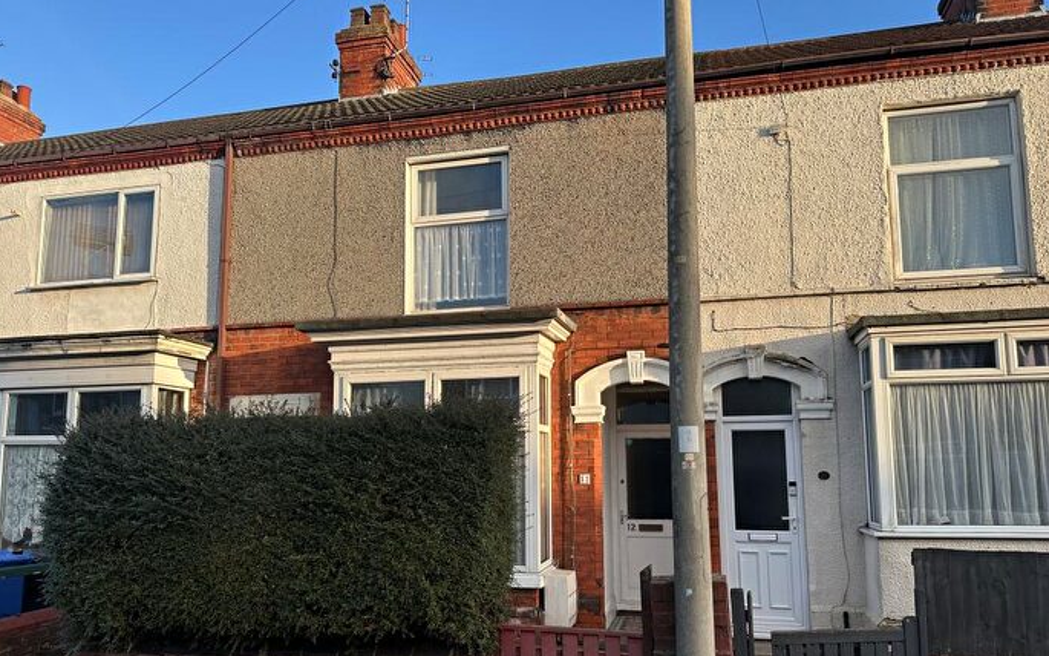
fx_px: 743
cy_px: 378
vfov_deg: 47.4
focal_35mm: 26
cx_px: 531
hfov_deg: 70.4
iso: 80
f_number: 1.78
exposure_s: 1/1198
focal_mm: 6.86
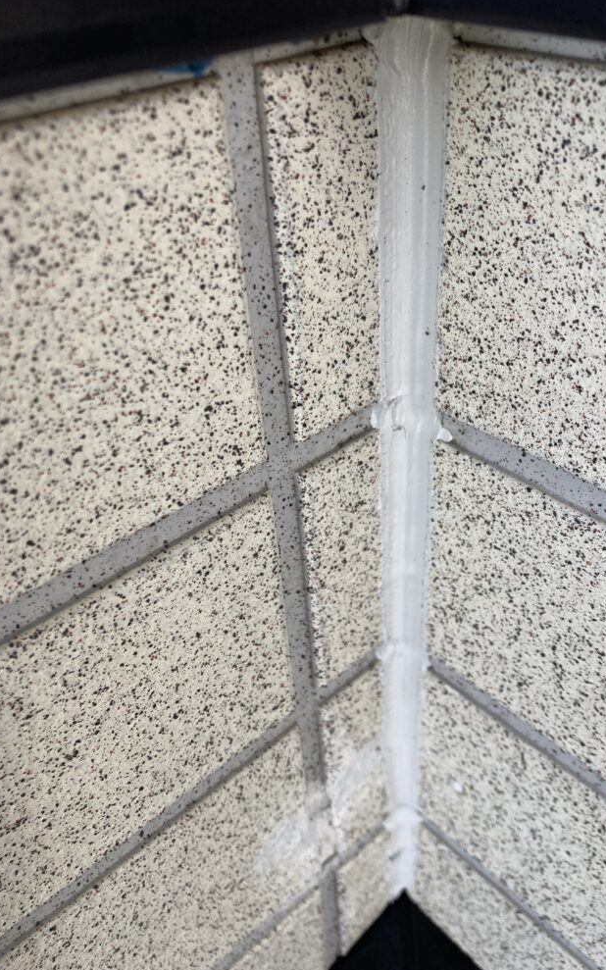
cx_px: 341
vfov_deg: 62.9
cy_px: 486
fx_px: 793
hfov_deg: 41.8
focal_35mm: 30
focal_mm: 3.99
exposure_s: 1/121
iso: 40
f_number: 1.8
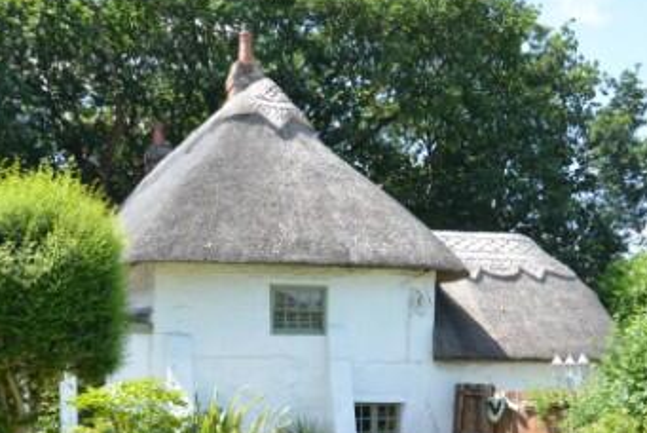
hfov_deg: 43.5
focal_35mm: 45
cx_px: 355
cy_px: 438
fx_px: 809
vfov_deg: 28.0
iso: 400
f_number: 8
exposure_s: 1/320
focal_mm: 10
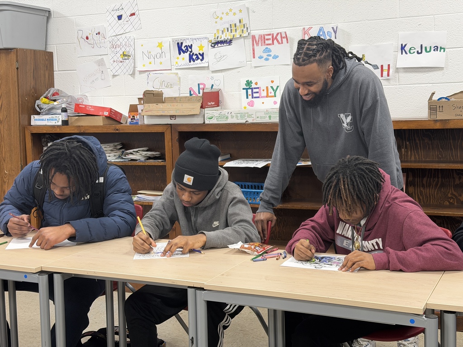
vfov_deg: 30.3
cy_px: 174
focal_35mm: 48
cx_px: 232
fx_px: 642
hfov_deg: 39.7
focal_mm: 6.76
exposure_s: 1/60
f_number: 1.78
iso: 100
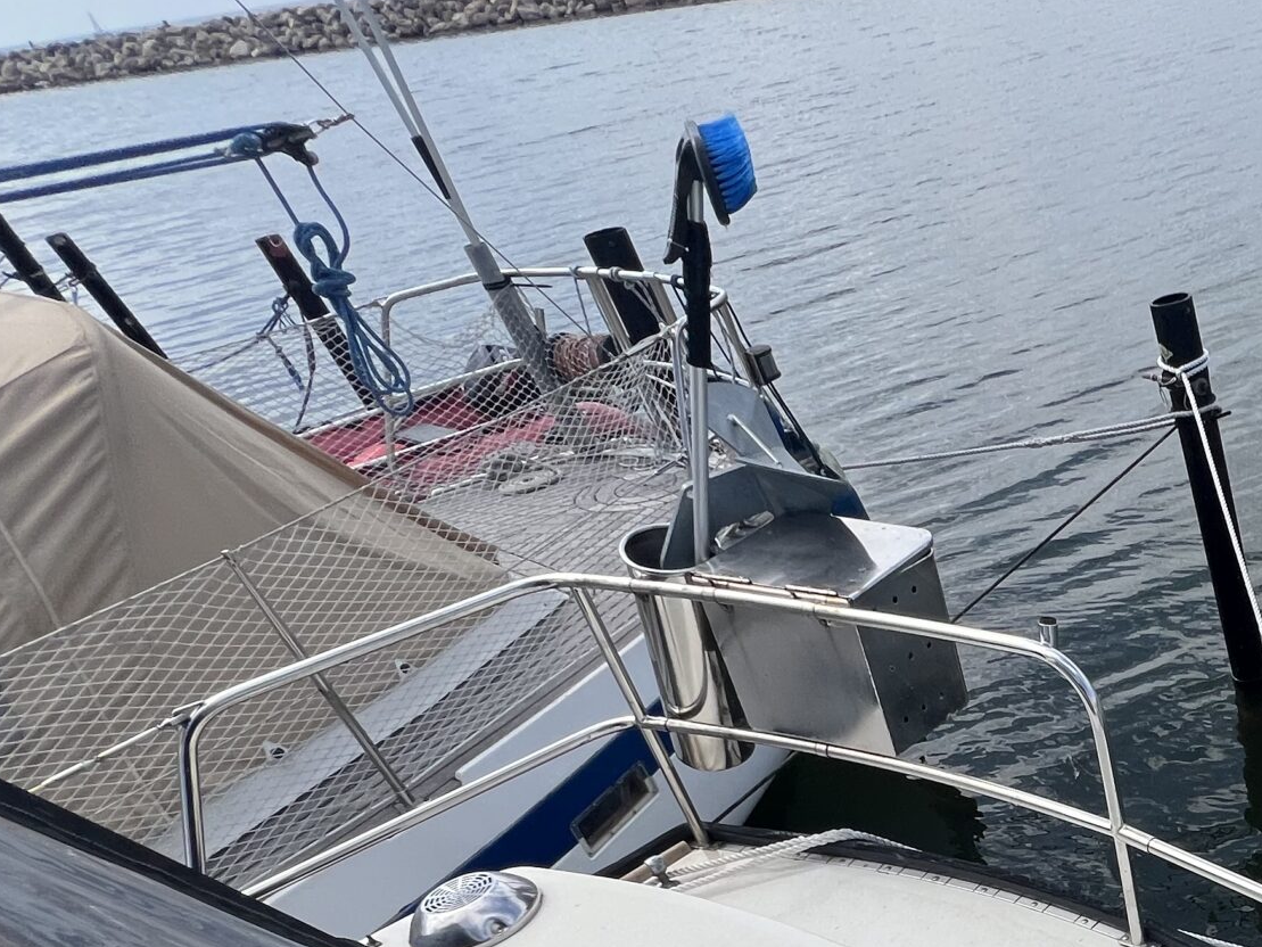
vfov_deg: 40.2
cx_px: 1301
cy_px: 977
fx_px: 1094
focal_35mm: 30
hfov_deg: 47.9
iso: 32
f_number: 1.8
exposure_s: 1/1754
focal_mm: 1.57
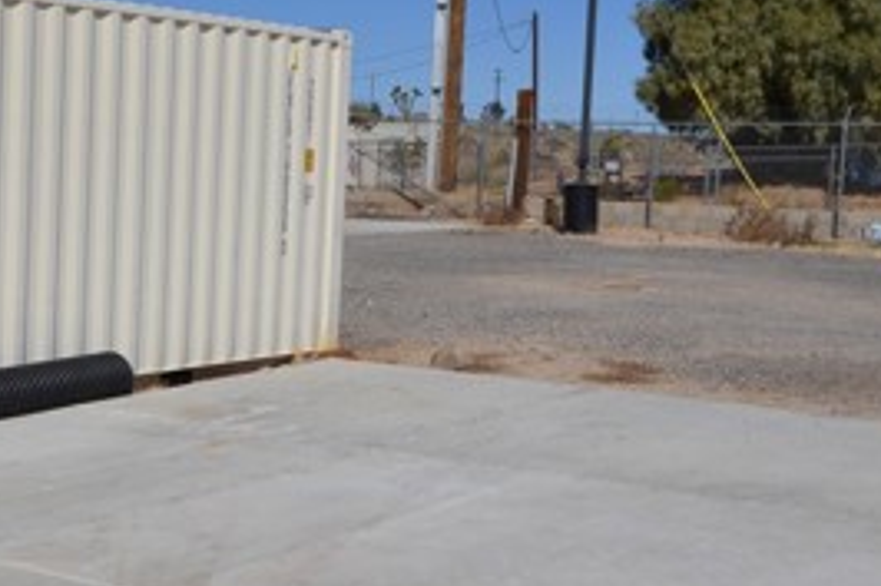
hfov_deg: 29.6
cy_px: 250
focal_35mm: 65
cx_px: 79
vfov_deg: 20.9
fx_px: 1590
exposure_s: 1/400
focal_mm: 18
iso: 100
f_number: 10
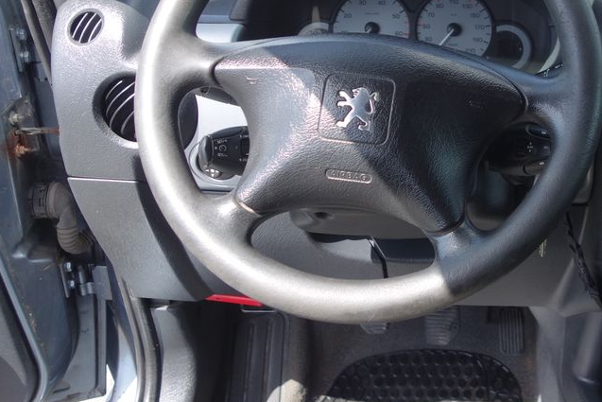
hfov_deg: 41.7
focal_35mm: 45
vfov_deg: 29.5
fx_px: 753
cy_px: 112
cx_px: 480
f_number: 2.5
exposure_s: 1/320
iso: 125
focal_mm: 10.4
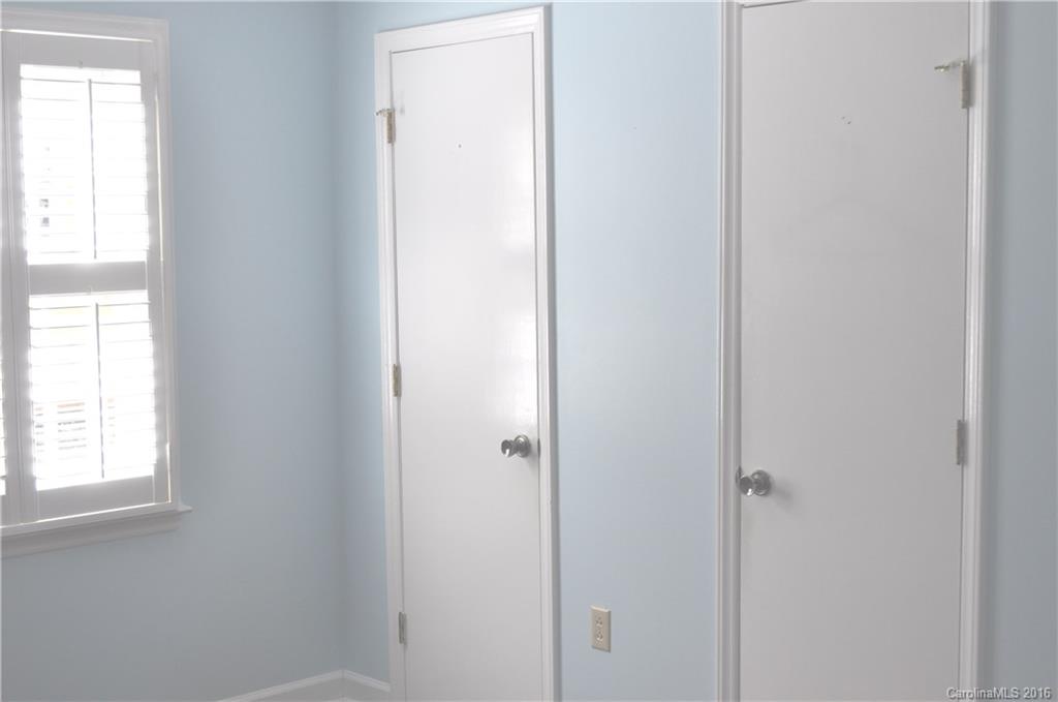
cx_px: 529
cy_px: 351
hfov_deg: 37.9
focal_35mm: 52
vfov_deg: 25.7
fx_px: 1540
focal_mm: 35
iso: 200
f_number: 5.6
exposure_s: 1/125
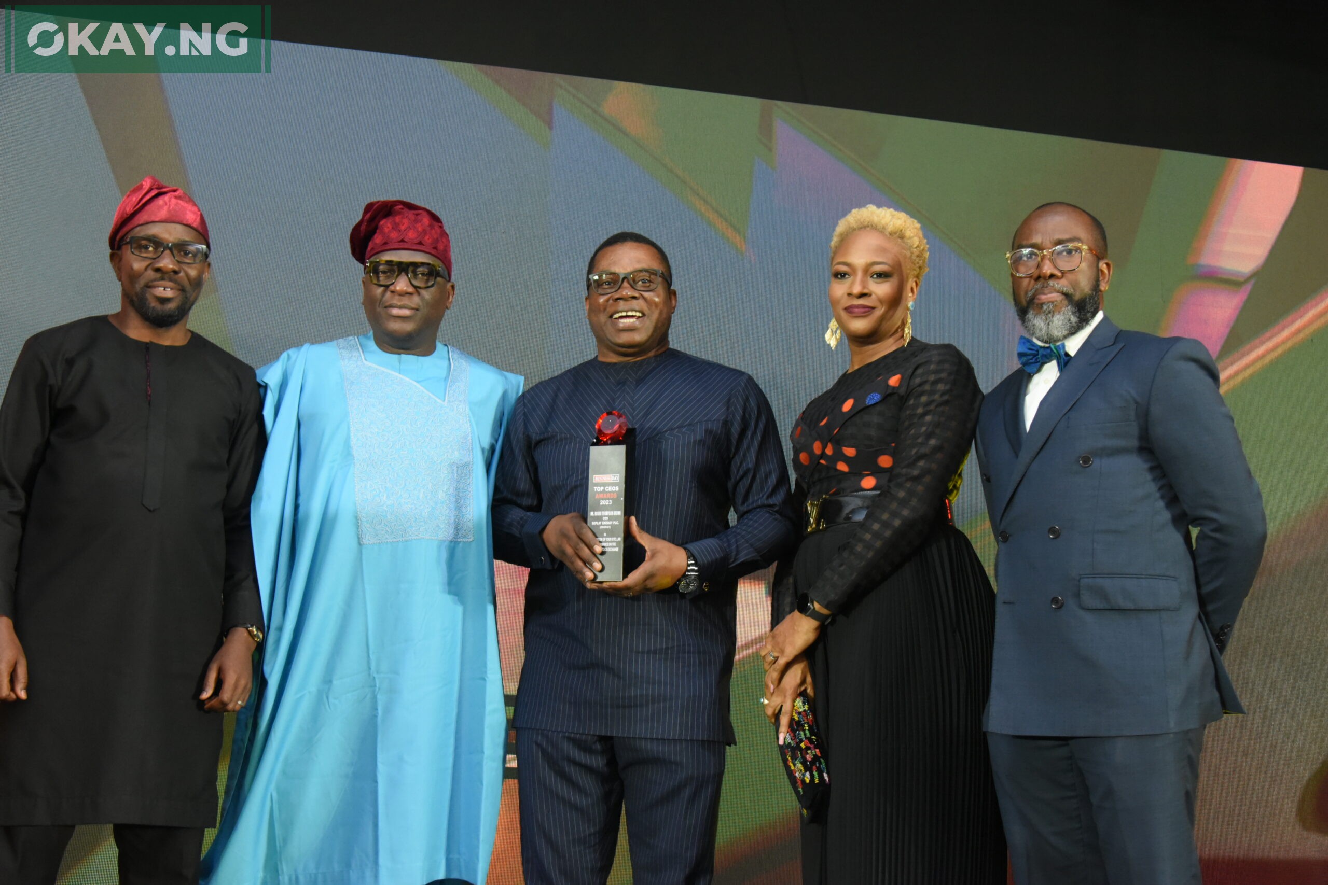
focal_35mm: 38
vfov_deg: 35.1
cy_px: 442
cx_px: 664
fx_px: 1402
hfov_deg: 50.7
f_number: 4
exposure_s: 1/125
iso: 5000
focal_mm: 38
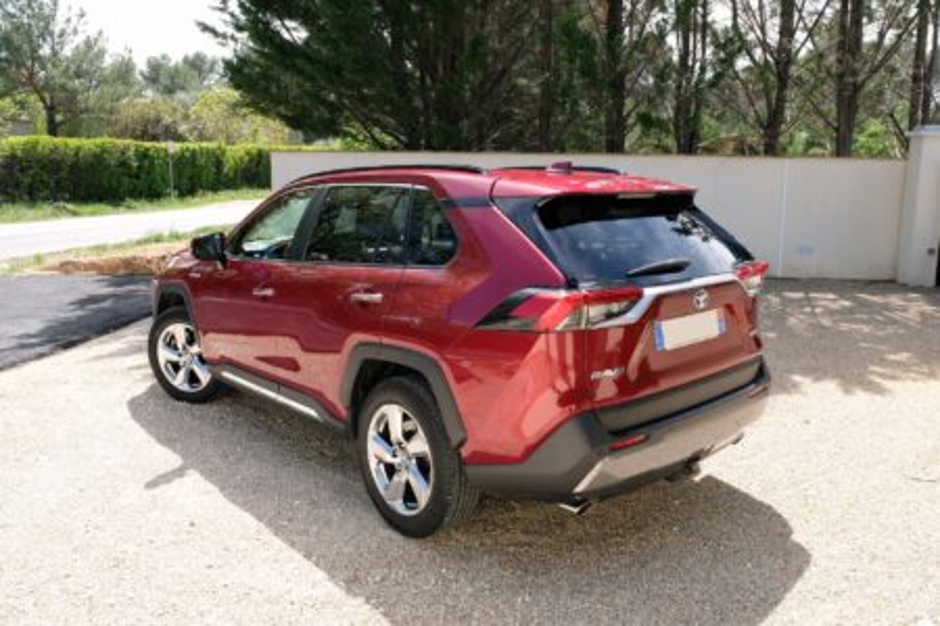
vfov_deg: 51.3
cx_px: 470
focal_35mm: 25
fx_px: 653
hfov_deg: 71.5
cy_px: 313
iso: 200
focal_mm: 16.5
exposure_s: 1/80
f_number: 9
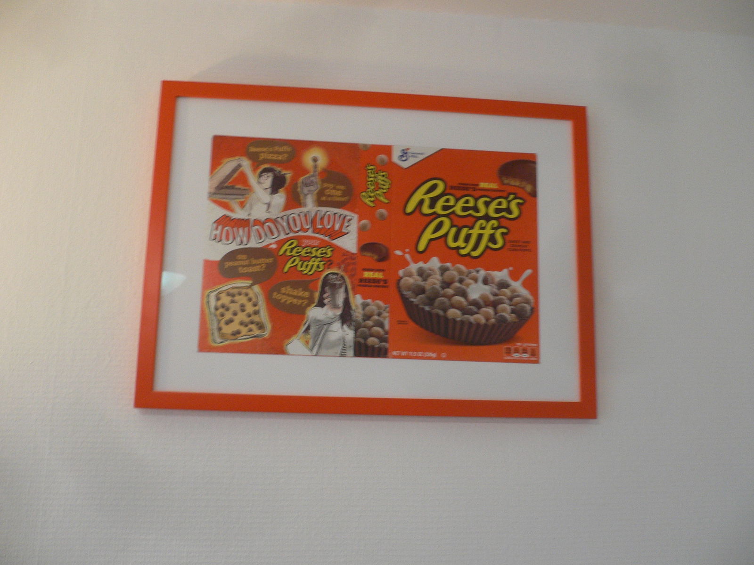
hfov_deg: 52.6
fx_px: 762
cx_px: 377
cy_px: 282
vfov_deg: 40.7
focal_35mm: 35
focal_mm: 5.8
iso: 150
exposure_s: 1/15
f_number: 2.8
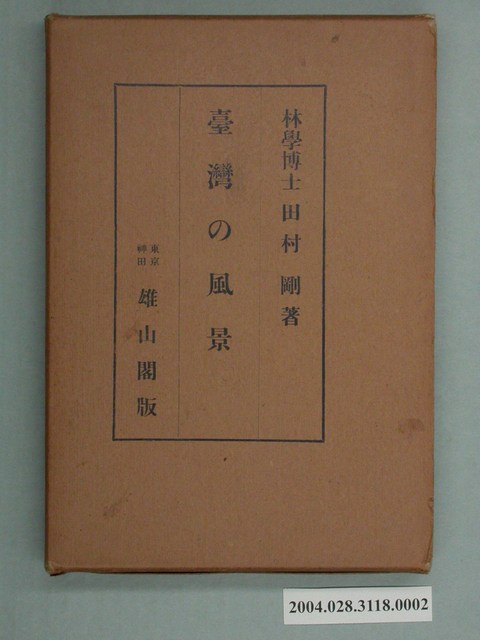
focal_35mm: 74
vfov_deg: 26.3
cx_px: 240
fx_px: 1368
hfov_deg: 19.9
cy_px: 320
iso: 200
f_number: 6.1
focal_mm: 15.3
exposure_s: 1/30
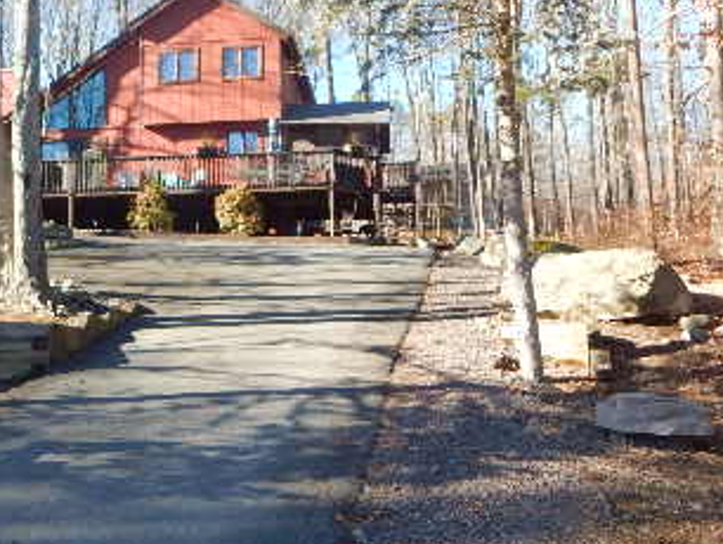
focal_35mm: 46
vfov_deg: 31.4
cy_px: 199
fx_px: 962
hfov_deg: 40.1
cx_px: 182
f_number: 3
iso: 125
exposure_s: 1/250
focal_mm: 4
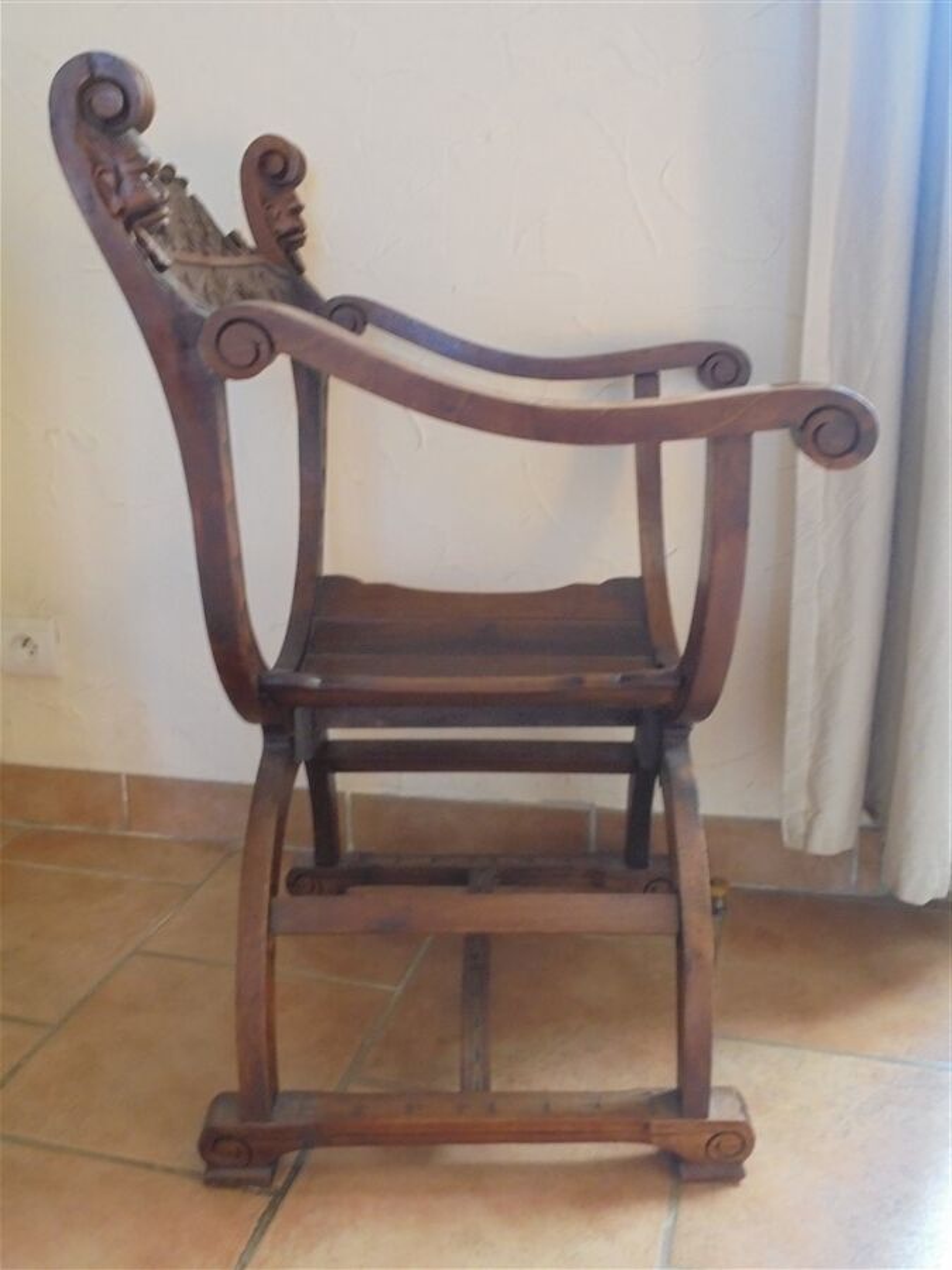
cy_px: 635
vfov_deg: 54.0
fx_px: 1247
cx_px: 476
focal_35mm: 34
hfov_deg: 41.8
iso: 400
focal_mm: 6.1
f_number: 4
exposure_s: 1/13
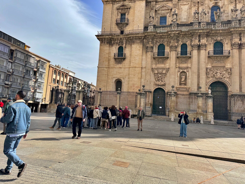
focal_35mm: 24
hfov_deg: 71.6
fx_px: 170
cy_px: 92
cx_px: 122
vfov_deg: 56.8
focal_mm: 6.76
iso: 80
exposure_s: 1/4310
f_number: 1.78
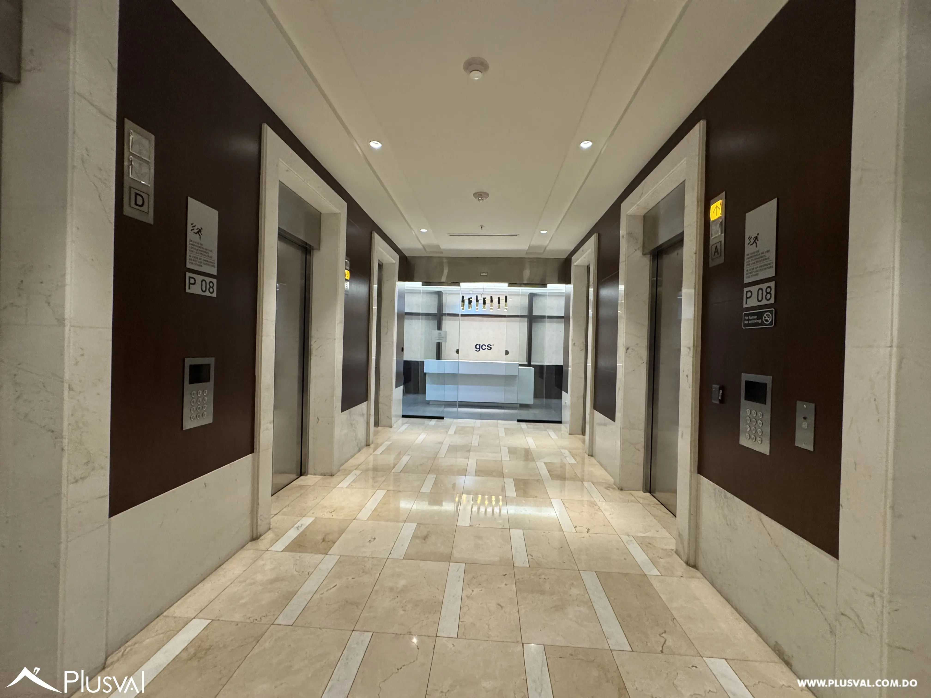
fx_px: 377
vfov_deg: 85.7
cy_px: 349
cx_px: 466
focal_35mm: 14
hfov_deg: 102.1
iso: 400
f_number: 2.2
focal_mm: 2.22
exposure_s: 1/60
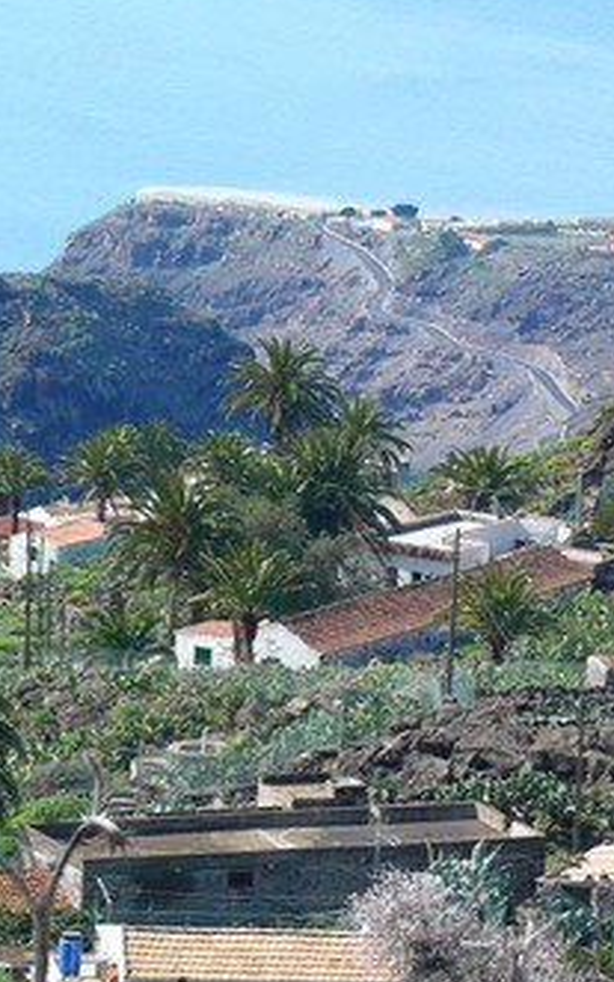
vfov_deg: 7.6
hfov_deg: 4.8
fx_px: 7386
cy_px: 267
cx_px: 567
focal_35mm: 276
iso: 100
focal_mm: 24.2
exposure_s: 1/200
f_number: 4
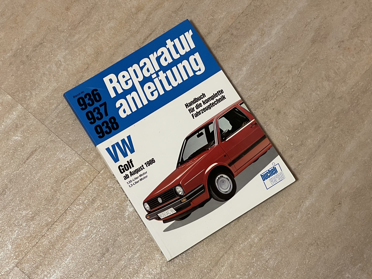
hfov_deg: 36.8
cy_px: 140
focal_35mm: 52
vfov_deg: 28.0
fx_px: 559
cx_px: 186
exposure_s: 1/50
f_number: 2
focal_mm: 6
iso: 200
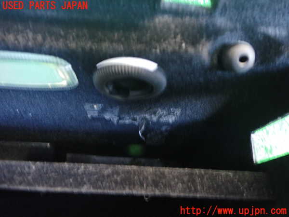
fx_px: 250
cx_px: 144
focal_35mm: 30
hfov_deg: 60.0
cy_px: 108
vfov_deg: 46.8
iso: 800
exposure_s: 1/15
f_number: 2.3
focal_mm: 5.4
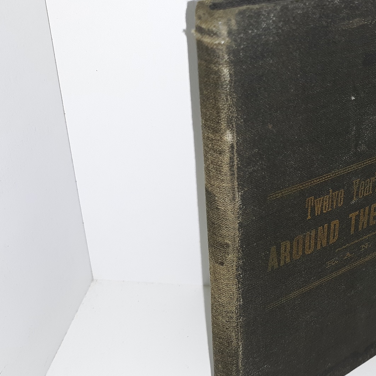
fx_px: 590
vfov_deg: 35.3
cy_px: 208
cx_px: 331
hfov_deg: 33.7
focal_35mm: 48
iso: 50
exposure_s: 1/120
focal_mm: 3.7
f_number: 1.7
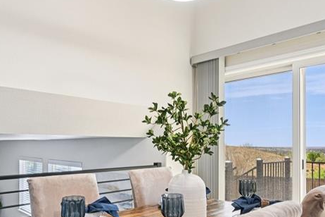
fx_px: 280
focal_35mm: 31
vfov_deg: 41.9
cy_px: 141
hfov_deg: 59.8
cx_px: 130
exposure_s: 1/15
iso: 180
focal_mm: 14
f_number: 11
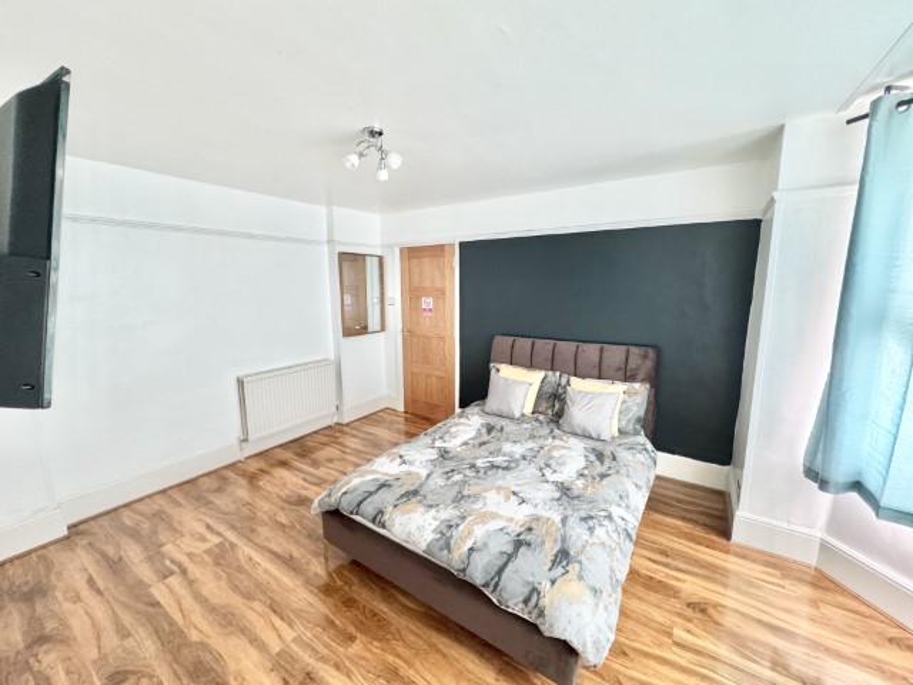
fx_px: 369
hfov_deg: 102.1
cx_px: 456
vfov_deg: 85.7
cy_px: 342
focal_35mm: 14
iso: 500
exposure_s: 1/50
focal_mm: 2.22
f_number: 2.2
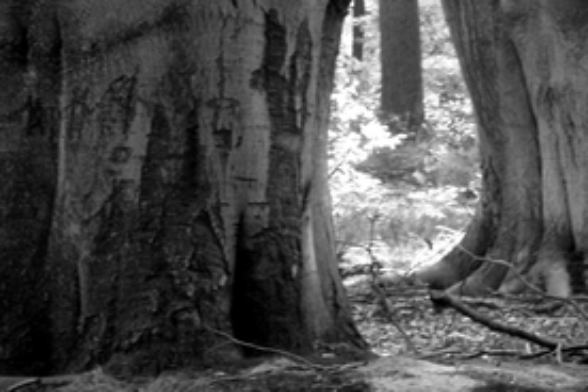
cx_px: 369
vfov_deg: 6.2
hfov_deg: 9.3
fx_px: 3626
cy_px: 100
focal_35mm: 222
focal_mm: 16.8
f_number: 4.6
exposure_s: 1/20
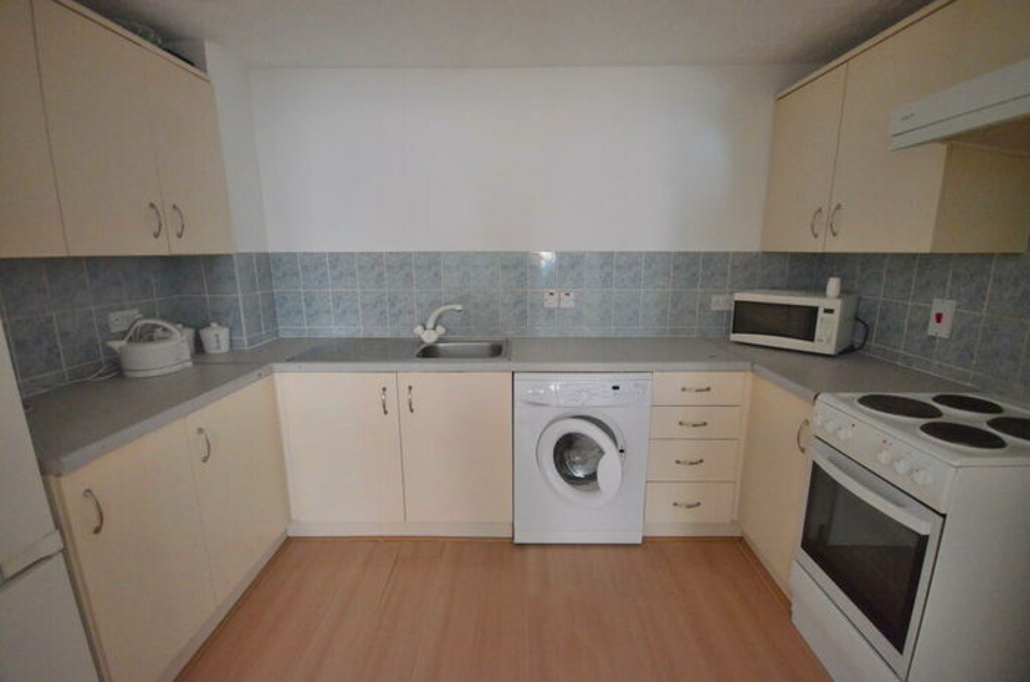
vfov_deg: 77.0
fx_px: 428
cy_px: 341
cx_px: 515
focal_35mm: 15
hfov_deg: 100.5
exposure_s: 1/30
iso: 3200
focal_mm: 10
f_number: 4
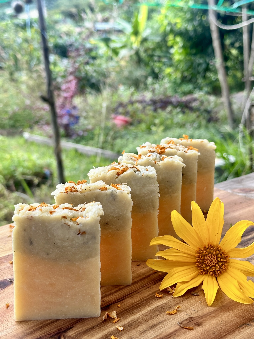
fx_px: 470
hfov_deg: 30.3
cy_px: 170
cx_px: 127
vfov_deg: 39.7
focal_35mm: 48
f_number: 1.78
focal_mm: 6.86
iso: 64
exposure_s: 1/303
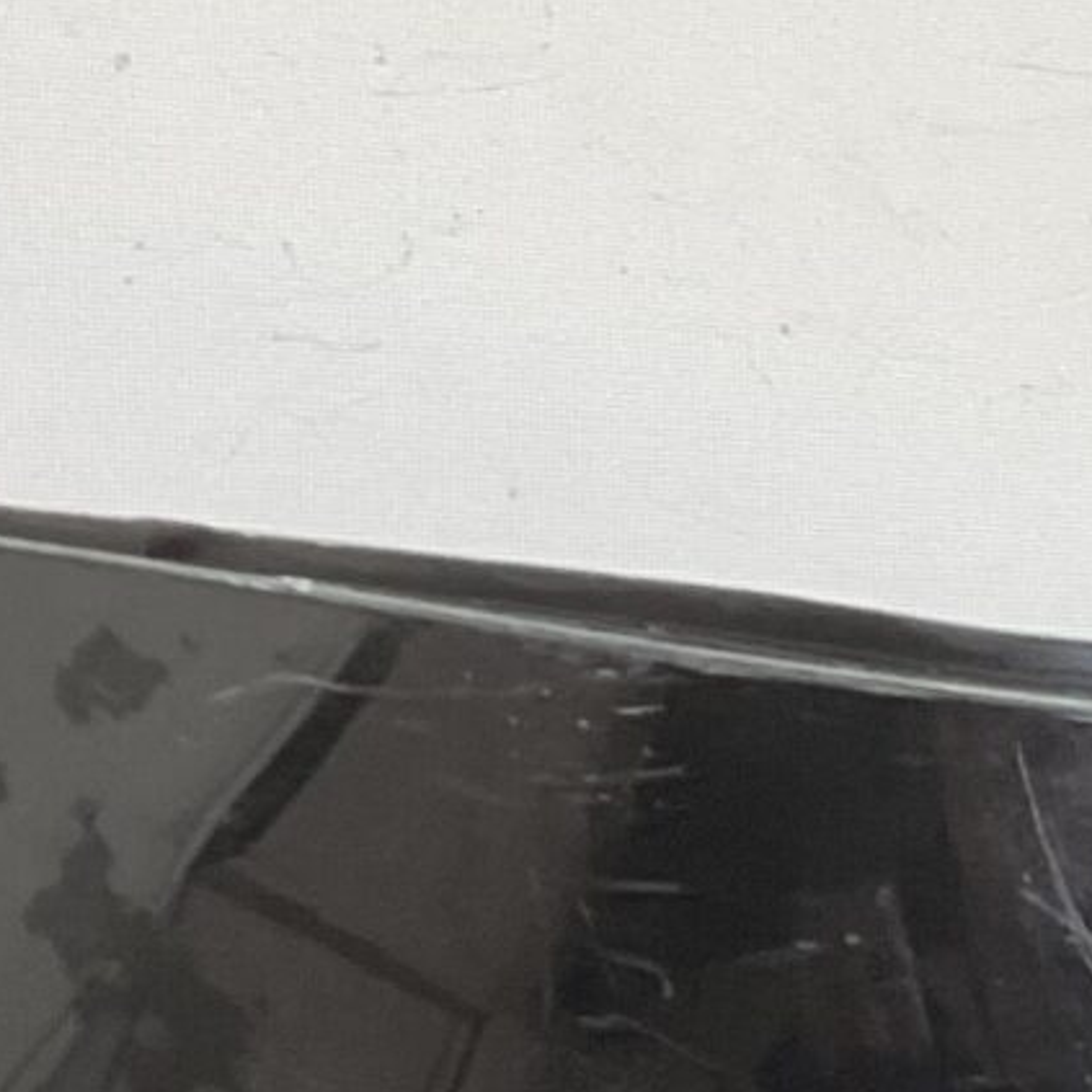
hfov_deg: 10.7
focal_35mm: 155
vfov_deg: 10.6
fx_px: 5532
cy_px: 1918
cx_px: 1784
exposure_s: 1/120
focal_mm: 3
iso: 32
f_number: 1.8
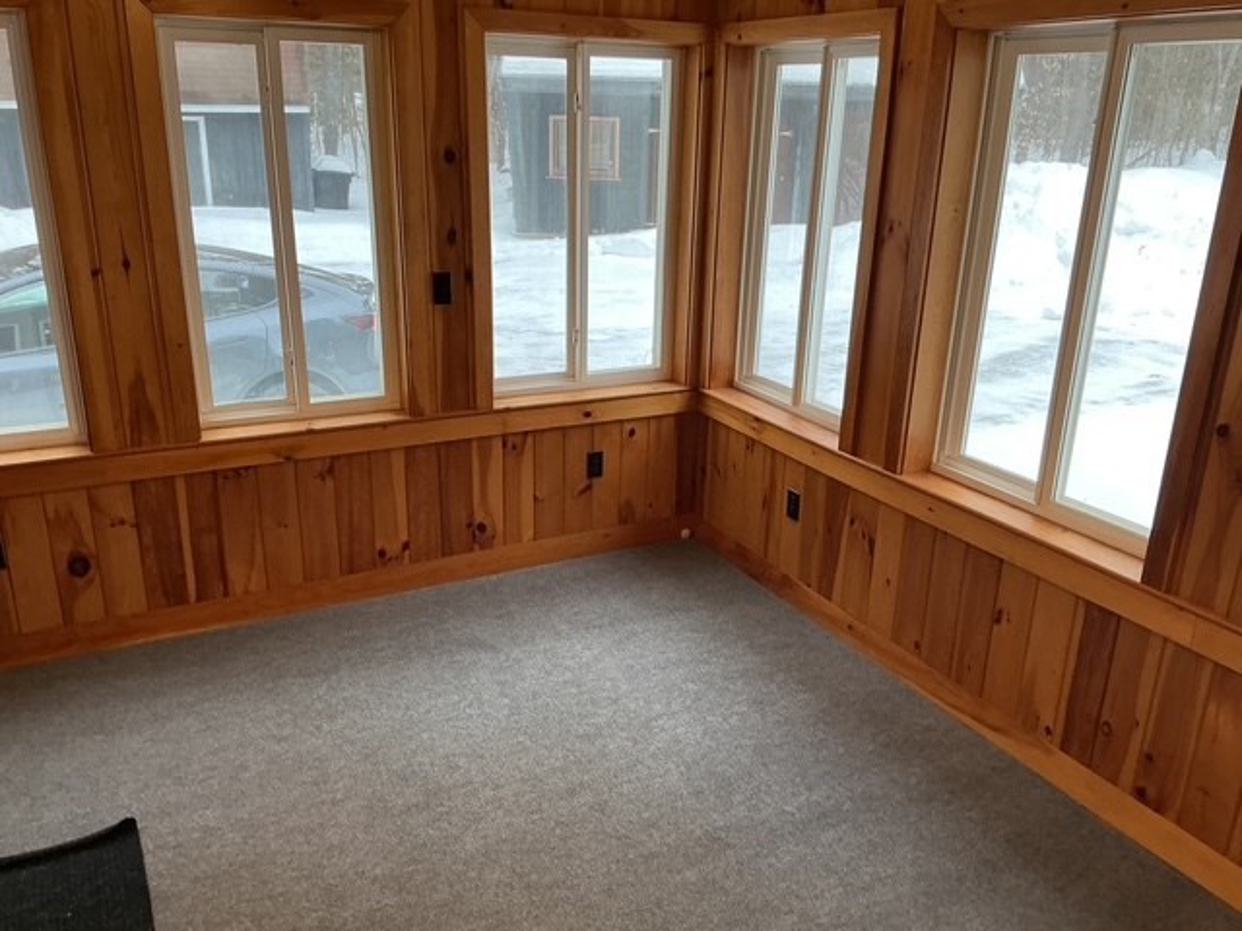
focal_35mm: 29
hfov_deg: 61.7
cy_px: 466
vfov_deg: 48.2
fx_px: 1041
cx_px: 621
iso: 64
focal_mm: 3
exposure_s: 1/60
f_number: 1.8
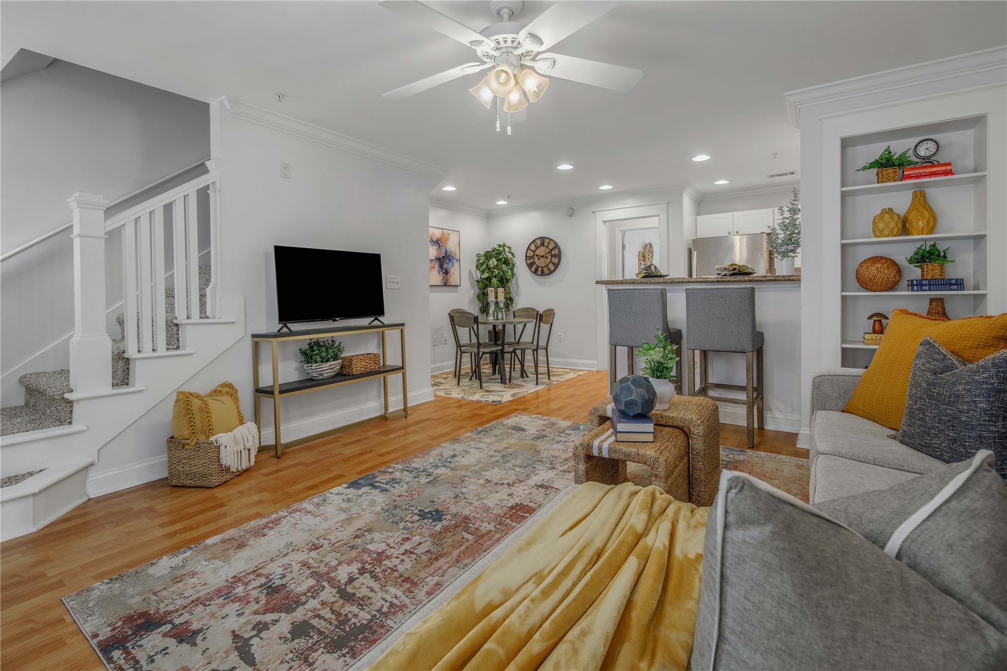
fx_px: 420
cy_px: 336
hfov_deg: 100.4
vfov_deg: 77.3
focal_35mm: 15
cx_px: 504
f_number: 7.1
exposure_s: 1/3
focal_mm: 15
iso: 250
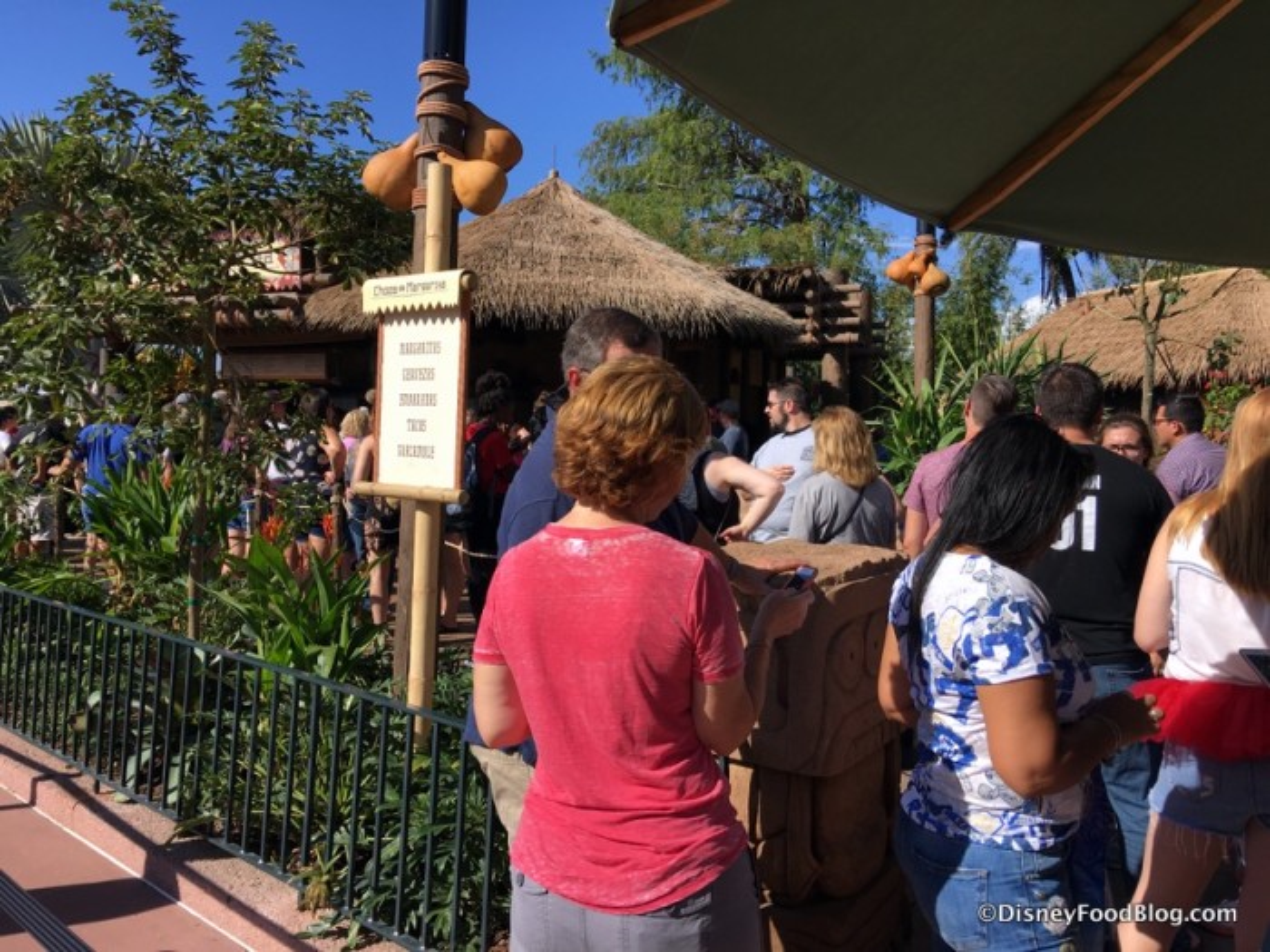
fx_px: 1064
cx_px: 635
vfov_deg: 48.2
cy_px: 476
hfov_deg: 61.7
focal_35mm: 29
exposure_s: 1/1399
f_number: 2.2
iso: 25
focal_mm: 4.15
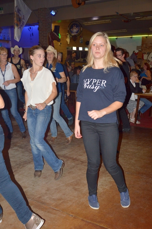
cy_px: 114
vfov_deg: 49.6
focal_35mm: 39
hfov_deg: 34.2
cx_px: 76
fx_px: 247
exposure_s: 1/60
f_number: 4
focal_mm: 26
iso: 800
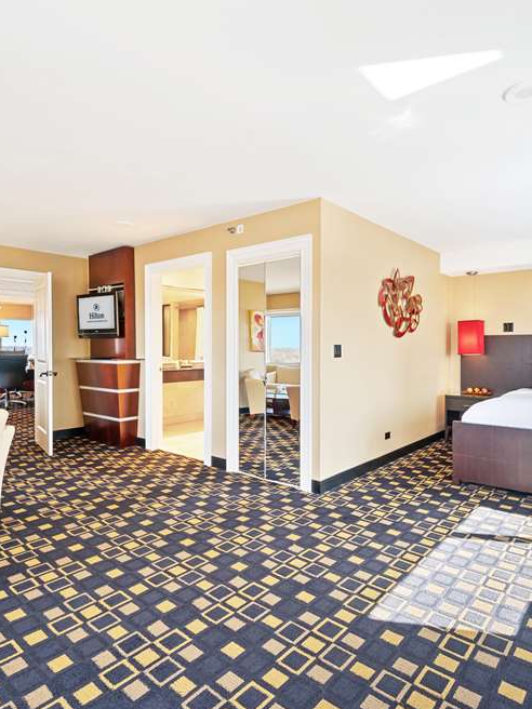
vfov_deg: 79.0
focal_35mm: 21
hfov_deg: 63.4
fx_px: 430
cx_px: 272
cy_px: 350
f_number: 8
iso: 400
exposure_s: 1/4
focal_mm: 14
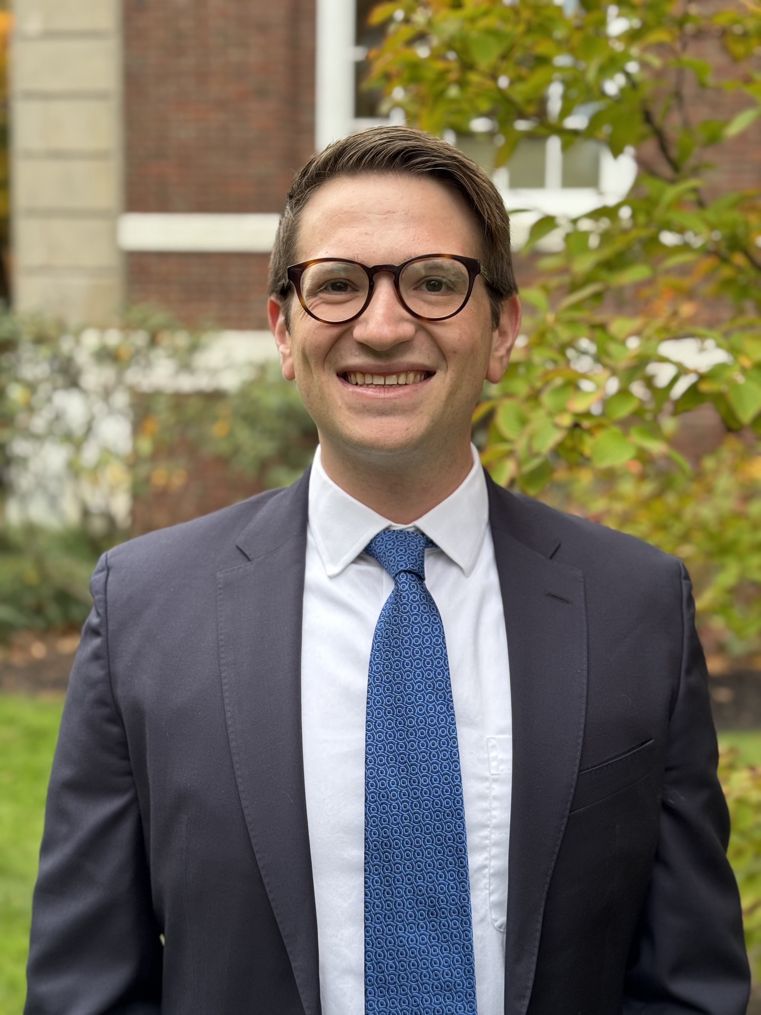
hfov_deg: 30.3
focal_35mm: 48
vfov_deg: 39.7
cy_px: 508
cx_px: 380
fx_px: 1407
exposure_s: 1/264
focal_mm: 6.76
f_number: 1.78
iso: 64
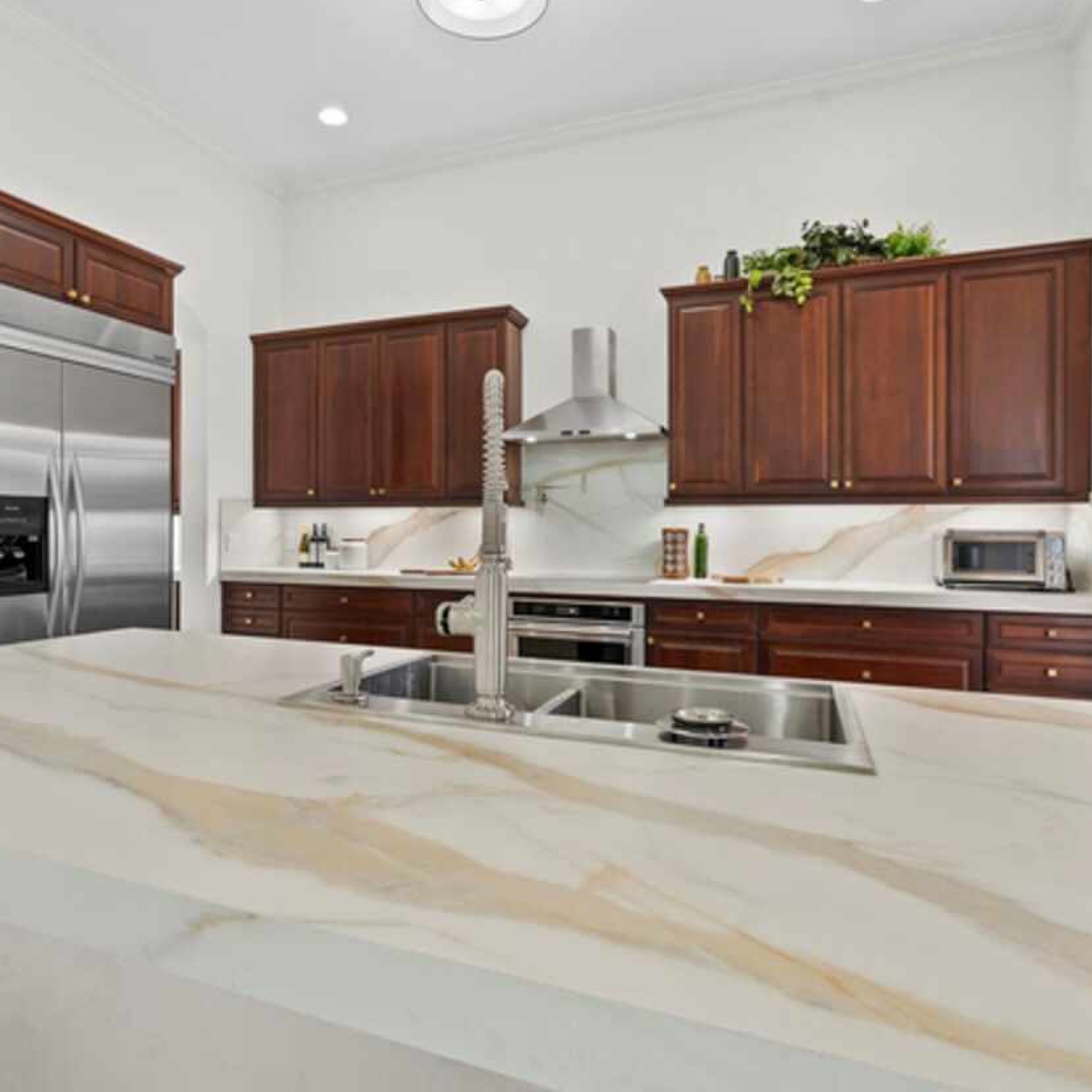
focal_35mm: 21
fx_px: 749
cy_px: 537
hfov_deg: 71.6
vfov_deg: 72.1
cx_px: 453
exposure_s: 1/2
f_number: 9
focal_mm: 16
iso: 250
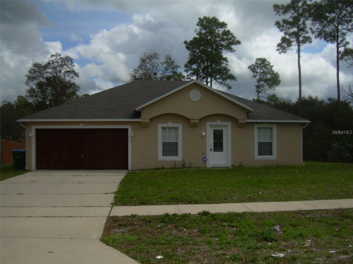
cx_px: 176
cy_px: 132
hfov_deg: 49.0
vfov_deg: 37.7
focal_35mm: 38
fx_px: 388
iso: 50
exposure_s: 1/1414
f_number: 2.8
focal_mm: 6.3
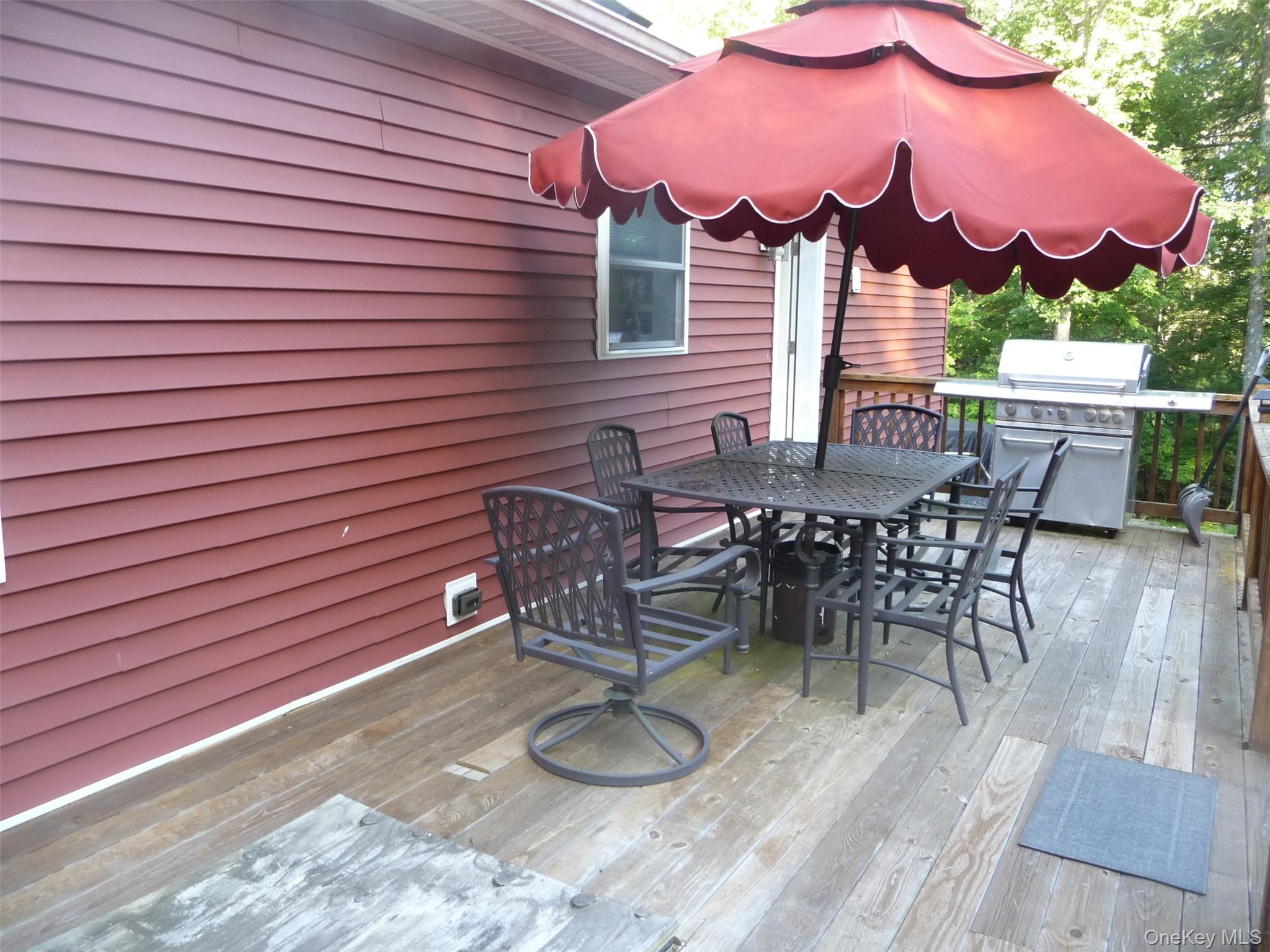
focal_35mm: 28
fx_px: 1027
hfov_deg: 63.4
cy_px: 476
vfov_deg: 49.7
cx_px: 635
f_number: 3.3
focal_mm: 4.7
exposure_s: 1/30
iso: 160
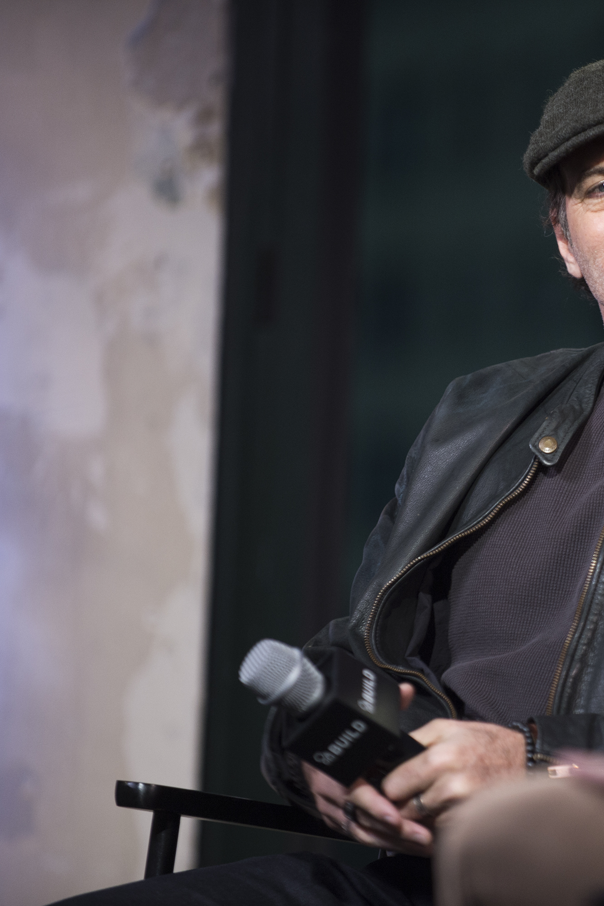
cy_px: 454
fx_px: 6820
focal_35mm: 271
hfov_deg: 5.1
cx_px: 630
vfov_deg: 7.6
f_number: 2.8
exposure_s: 1/125
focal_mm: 180
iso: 1250
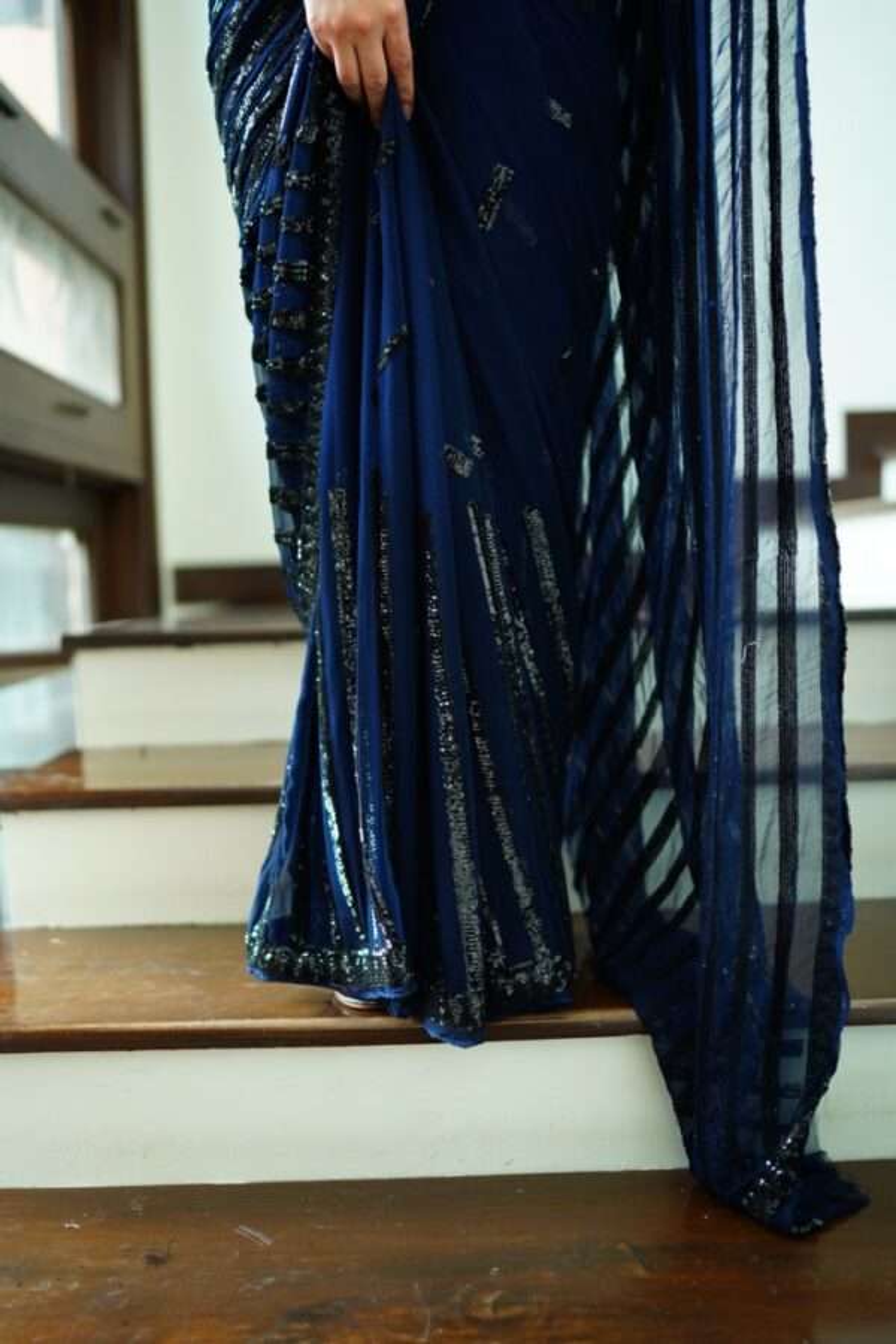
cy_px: 672
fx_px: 1307
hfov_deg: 37.9
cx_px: 448
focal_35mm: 35
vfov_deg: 54.4
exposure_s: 1/200
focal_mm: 35
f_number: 1.4
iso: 1000
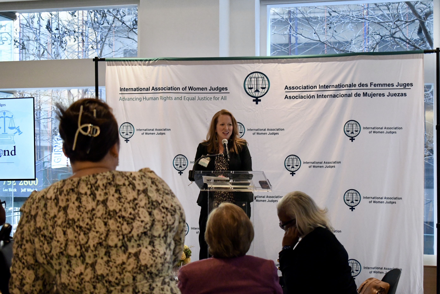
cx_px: 220
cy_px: 147
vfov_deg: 21.6
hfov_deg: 31.9
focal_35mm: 63
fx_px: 770
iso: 6400
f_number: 5
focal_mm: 42
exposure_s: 1/250
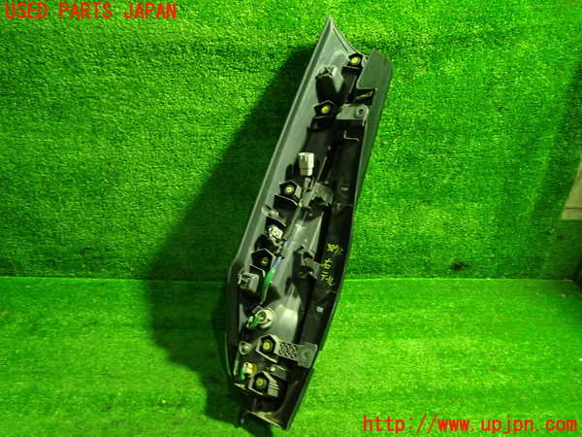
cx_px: 291
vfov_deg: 46.8
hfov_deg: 60.0
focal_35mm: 30
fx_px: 504
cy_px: 218
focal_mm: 5.4
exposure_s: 1/30
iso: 640
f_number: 2.3
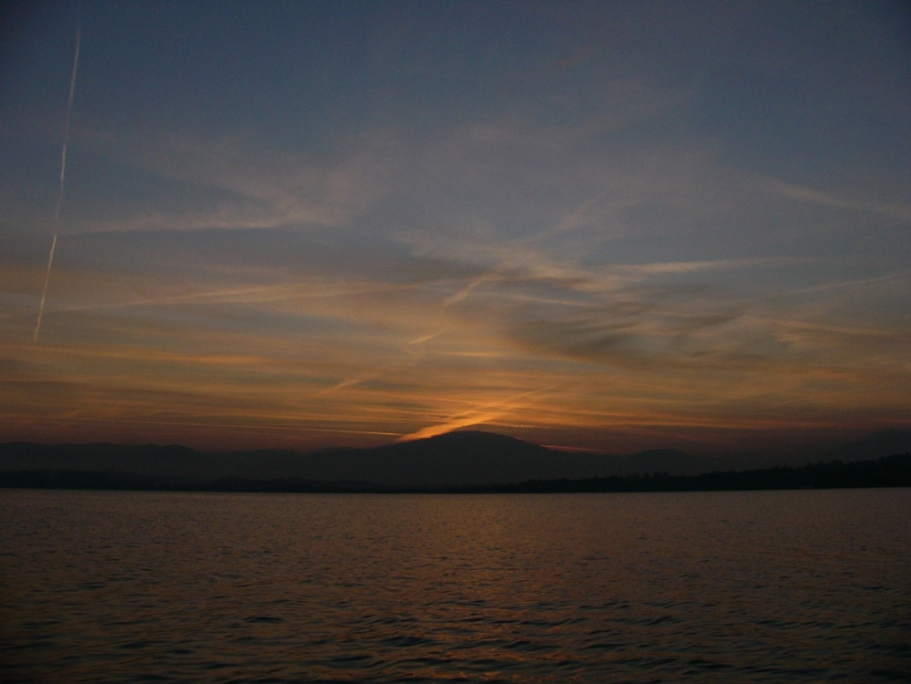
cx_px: 456
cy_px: 342
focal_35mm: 35
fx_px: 921
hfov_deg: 52.6
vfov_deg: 40.7
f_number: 3.7
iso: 50
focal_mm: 4.6
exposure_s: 1/400
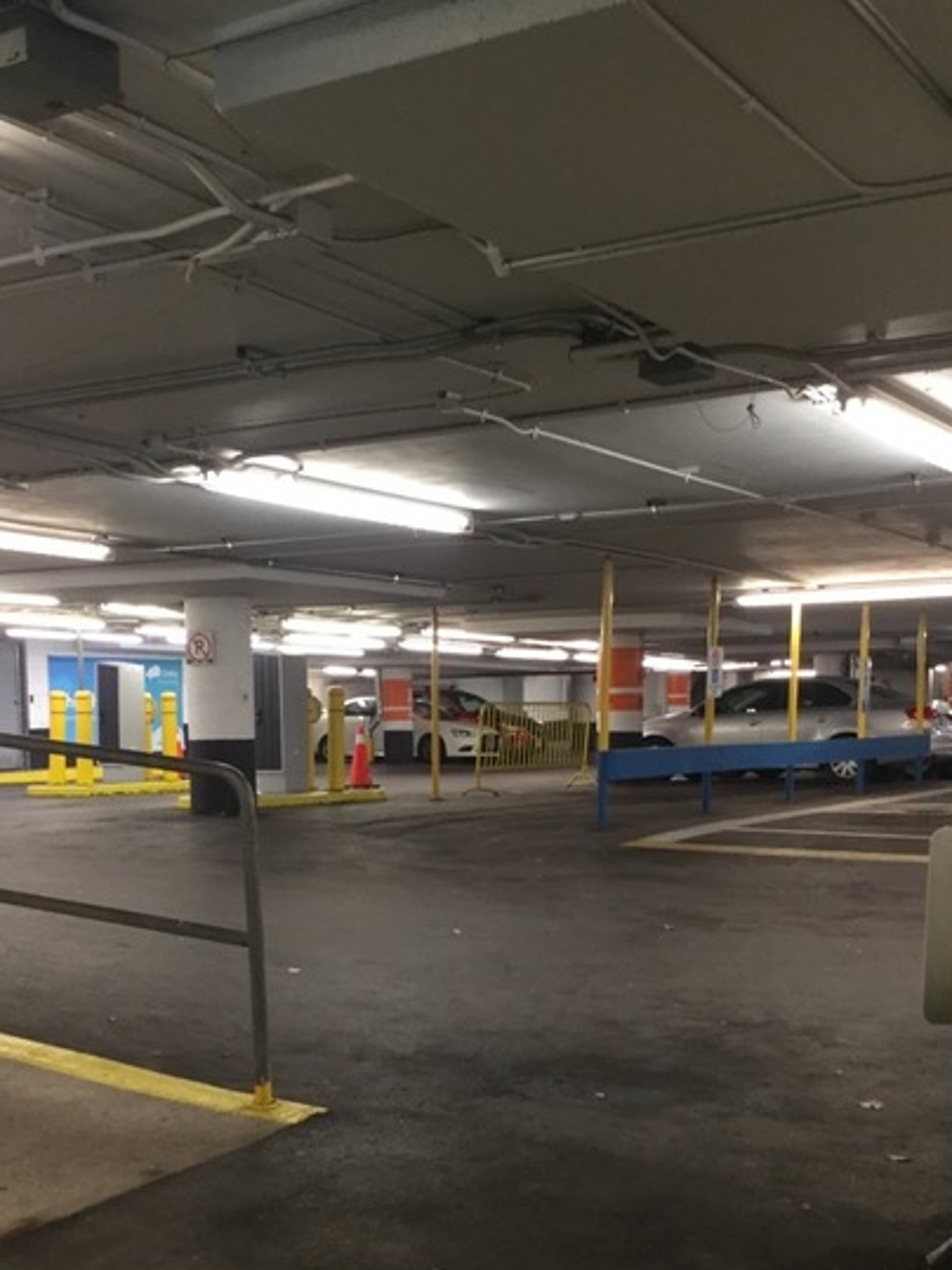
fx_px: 1687
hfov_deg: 31.4
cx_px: 382
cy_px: 867
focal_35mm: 46
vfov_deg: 40.6
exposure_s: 1/30
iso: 64
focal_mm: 3.3
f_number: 2.4
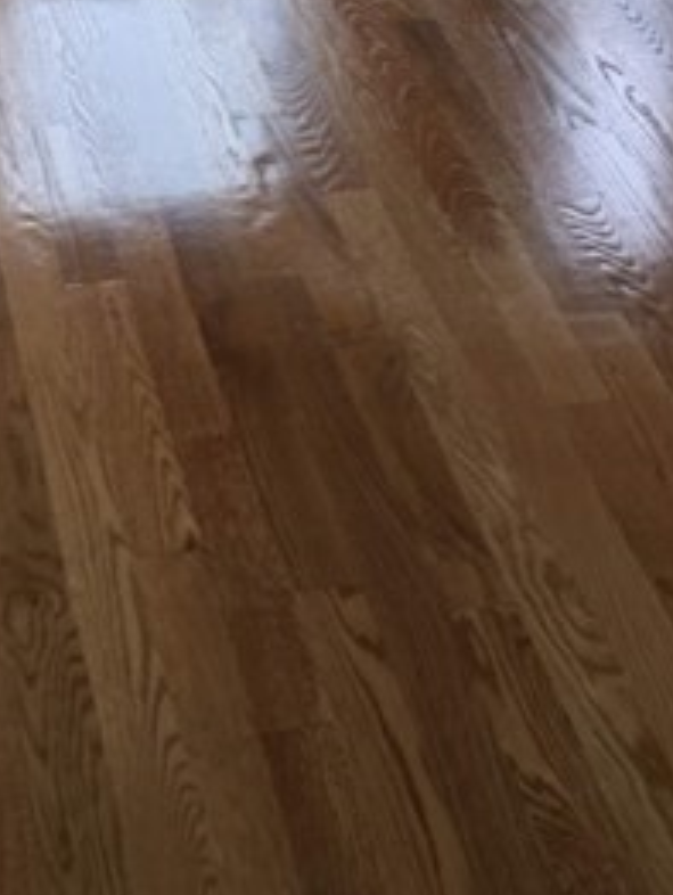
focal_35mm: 85
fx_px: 2200
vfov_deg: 21.8
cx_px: 219
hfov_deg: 17.3
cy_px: -89
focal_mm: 4.15
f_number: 2.2
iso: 32
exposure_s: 1/100
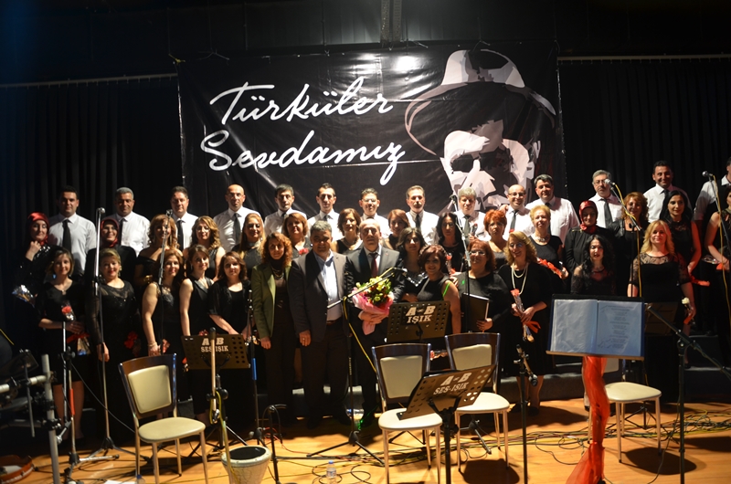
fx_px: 547
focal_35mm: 27
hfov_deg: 67.5
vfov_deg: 47.7
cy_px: 242
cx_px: 366
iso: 400
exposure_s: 1/10
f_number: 3.5
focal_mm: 18
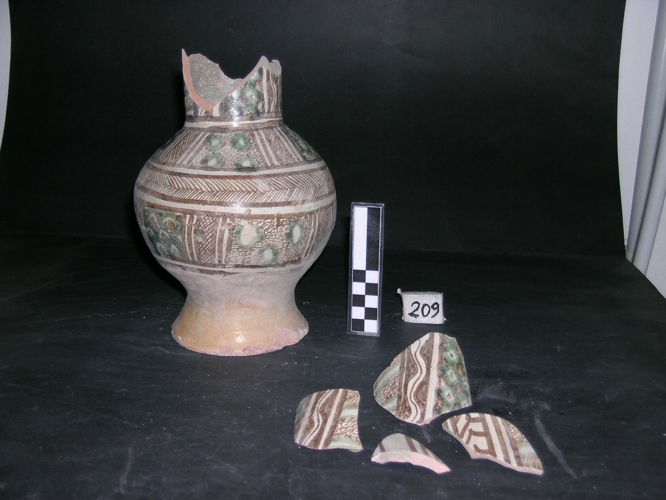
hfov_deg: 44.8
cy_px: 250
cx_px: 333
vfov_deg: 34.3
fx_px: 808
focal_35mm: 42
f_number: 3.2
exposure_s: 1/60.1
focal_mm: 8.7
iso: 50
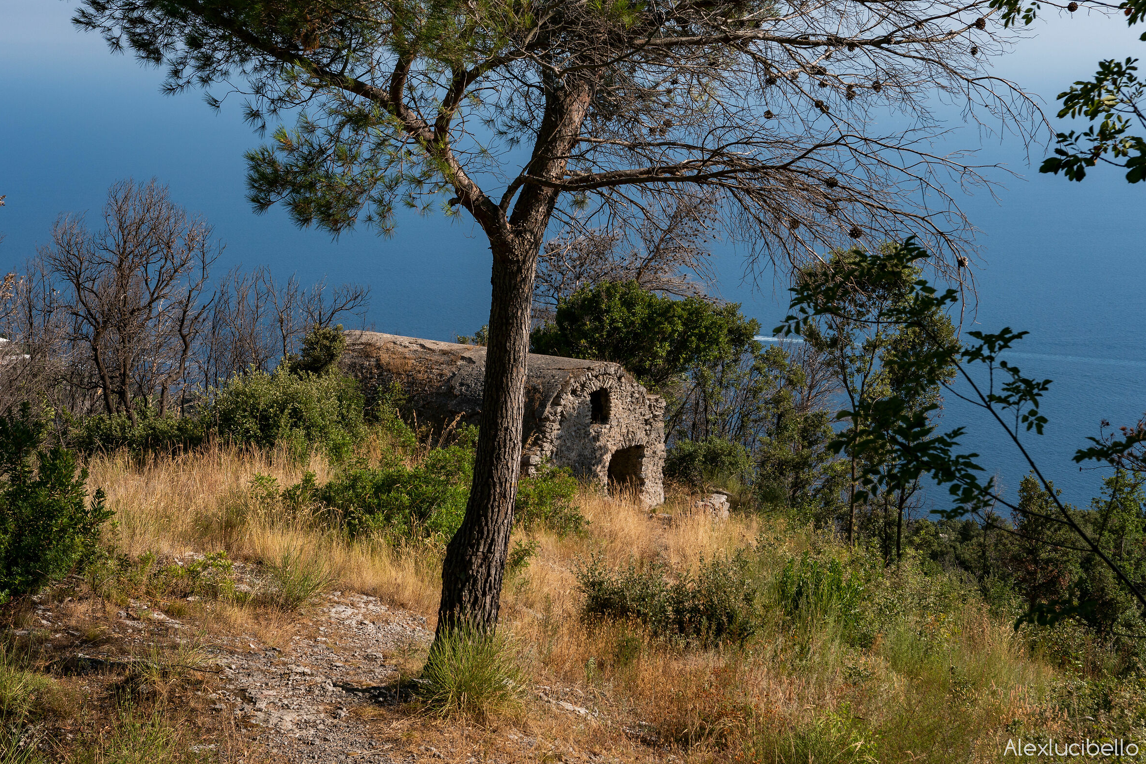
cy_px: 381
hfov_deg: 37.2
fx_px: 1703
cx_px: 567
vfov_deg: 25.3
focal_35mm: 54
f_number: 10
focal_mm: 35
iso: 100
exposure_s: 1/400
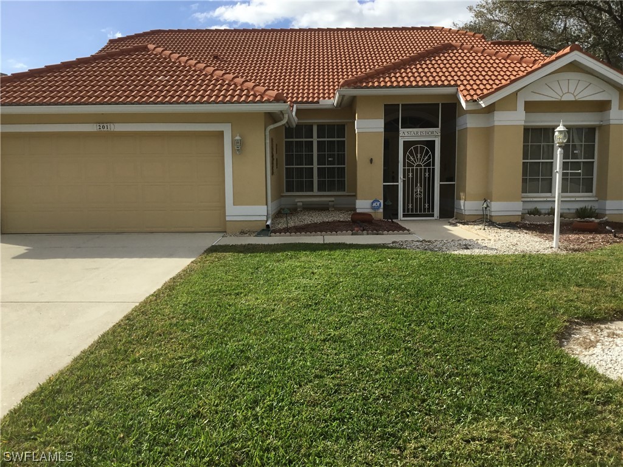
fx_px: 558
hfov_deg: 58.4
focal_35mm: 31
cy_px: 234
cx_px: 312
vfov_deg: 45.4
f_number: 2.4
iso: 25
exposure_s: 1/1597
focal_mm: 3.3
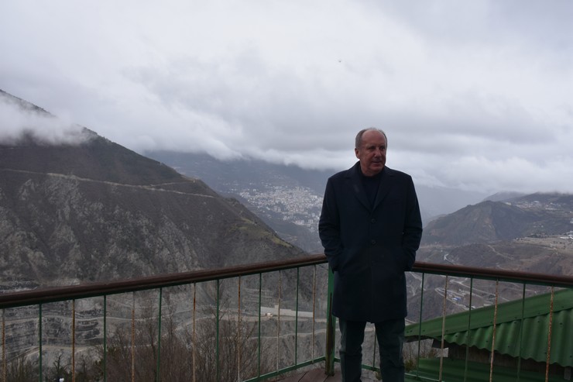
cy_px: 191
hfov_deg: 67.4
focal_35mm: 27
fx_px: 430
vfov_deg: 47.9
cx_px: 286
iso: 360
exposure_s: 1/500
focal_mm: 18
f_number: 8
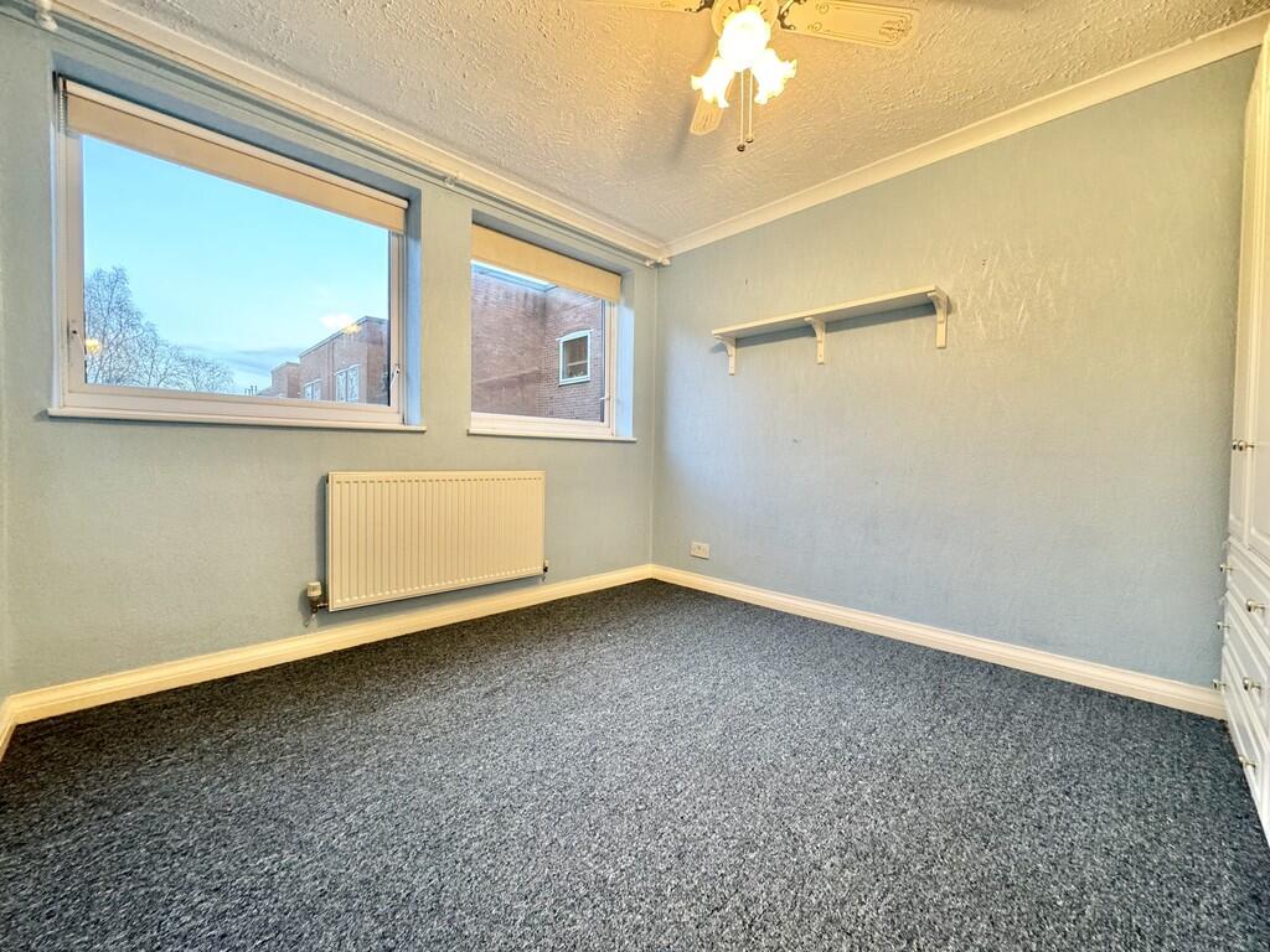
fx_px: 514
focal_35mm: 14
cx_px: 635
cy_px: 476
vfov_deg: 85.7
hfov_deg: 102.1
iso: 250
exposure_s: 1/50
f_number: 2.2
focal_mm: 2.22
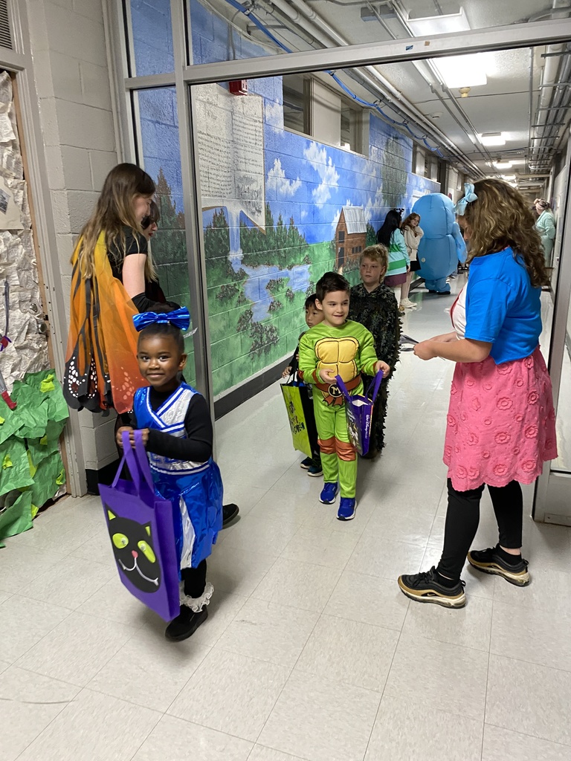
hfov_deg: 53.1
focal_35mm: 26
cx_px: 286
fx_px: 572
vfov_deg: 67.3
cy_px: 380
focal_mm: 4.25
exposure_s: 1/60
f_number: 1.8
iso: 200
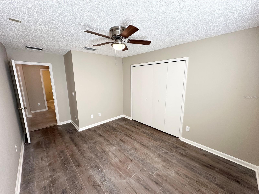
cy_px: 97
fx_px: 105
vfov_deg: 85.7
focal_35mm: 14
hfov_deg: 102.1
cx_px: 130
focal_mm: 2.22
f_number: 2.2
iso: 160
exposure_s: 1/99
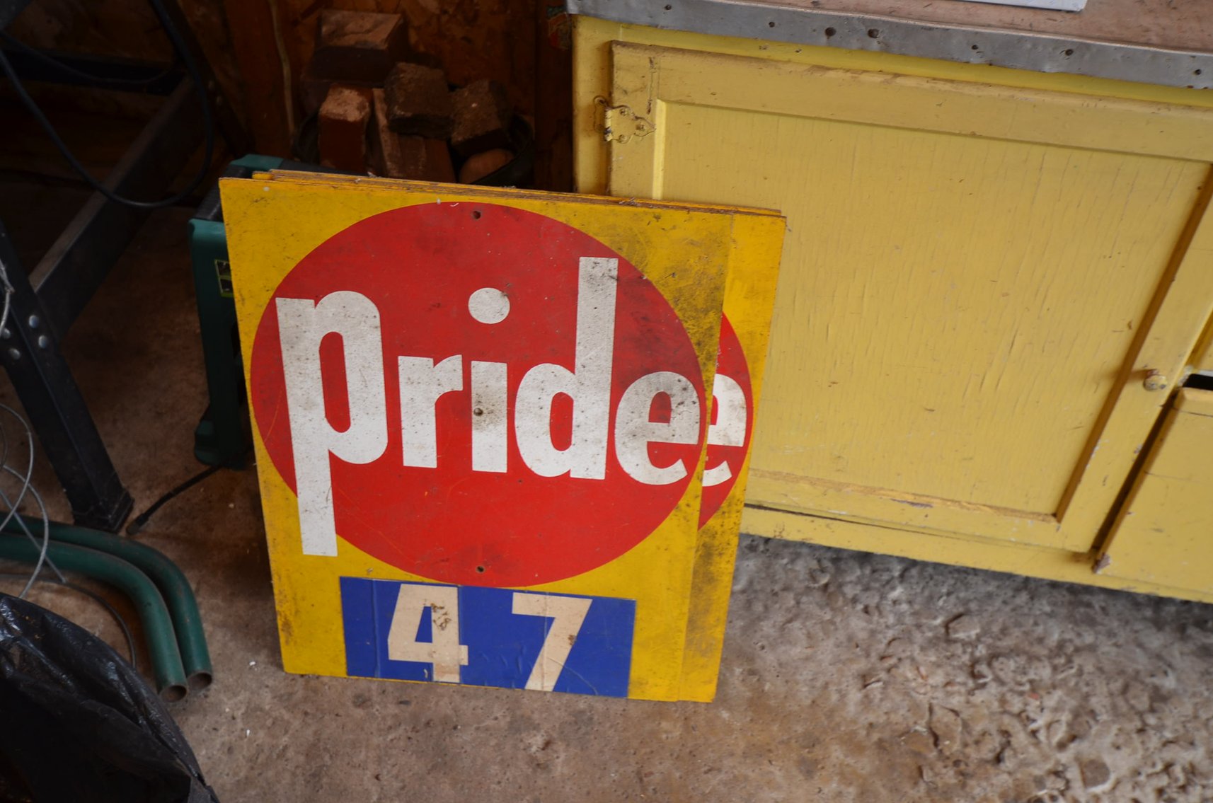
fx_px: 1210
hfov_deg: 53.2
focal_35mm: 36
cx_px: 606
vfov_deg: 36.7
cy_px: 402
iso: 250
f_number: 4.5
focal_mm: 24
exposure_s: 1/60
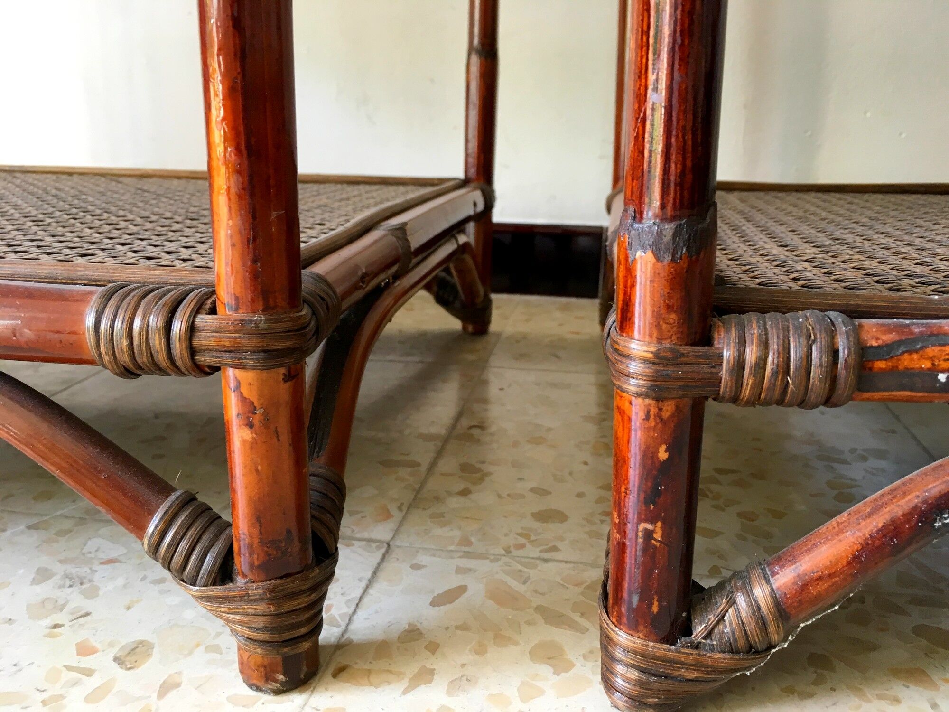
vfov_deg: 48.2
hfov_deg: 61.7
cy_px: 356
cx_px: 474
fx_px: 795
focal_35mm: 29
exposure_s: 1/33
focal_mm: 4.15
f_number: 2.2
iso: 80
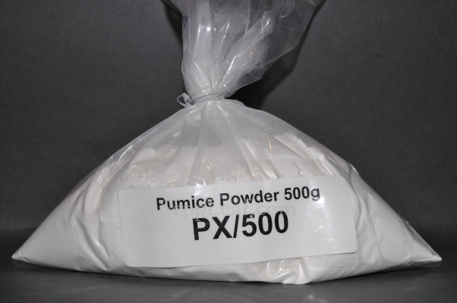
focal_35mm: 42
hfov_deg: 46.4
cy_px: 152
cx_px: 228
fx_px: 533
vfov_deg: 31.8
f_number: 9
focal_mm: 28
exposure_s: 1/160
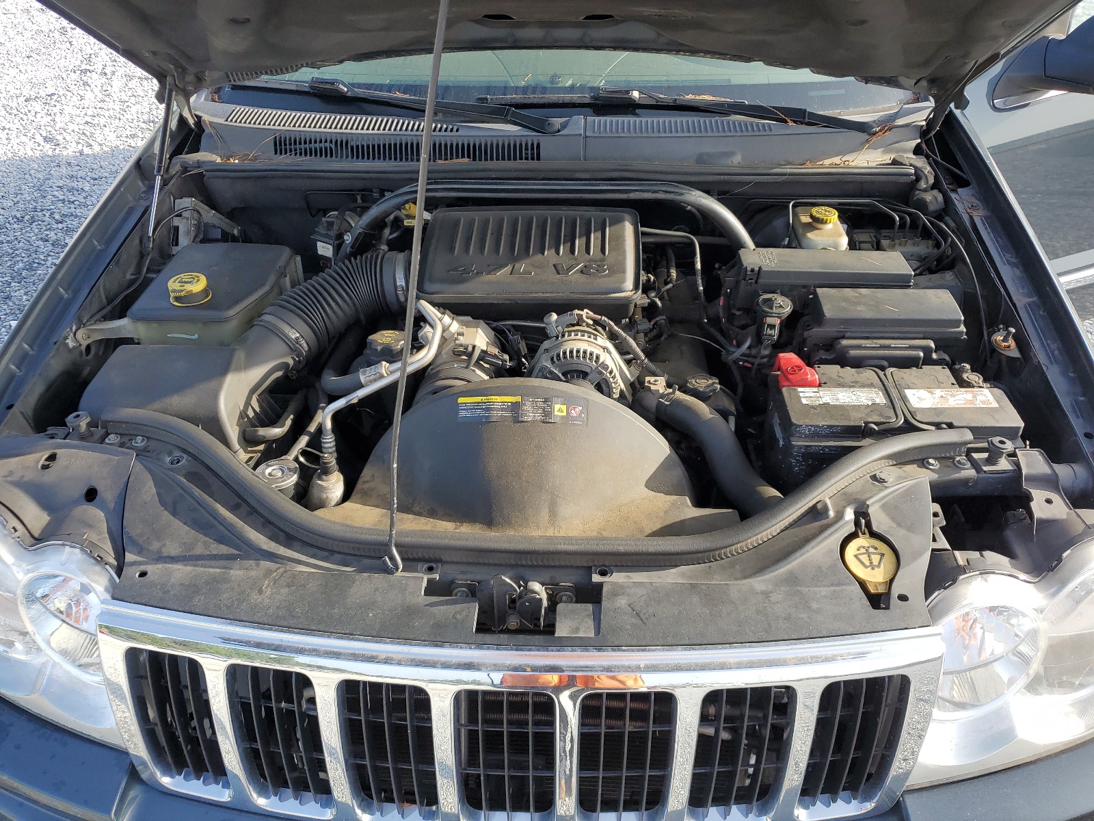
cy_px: 410
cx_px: 547
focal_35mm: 26
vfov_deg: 53.1
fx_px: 822
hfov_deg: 67.3
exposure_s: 1/667
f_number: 1.5
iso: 50
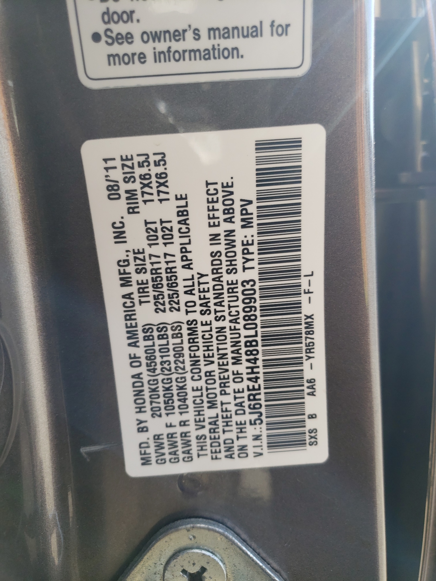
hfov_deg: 53.1
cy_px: 290
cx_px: 218
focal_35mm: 26
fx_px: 437
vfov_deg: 67.3
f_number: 1.5
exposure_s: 1/417
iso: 50
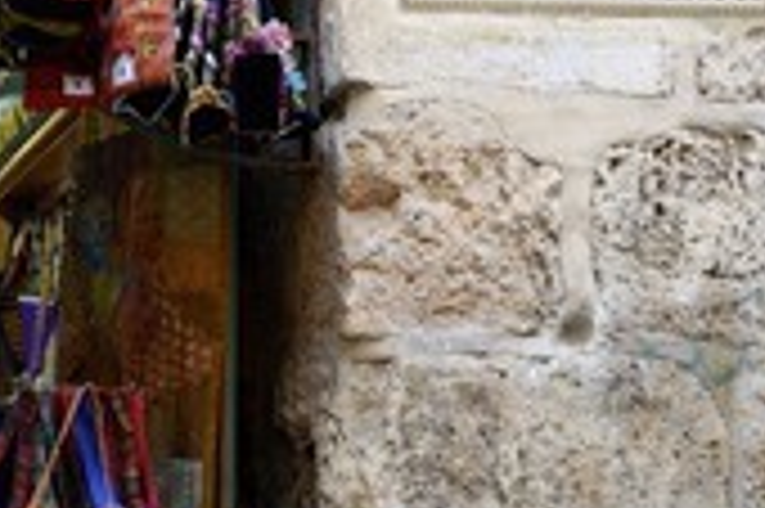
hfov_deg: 23.4
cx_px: -158
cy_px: 414
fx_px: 1677
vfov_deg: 17.1
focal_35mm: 79
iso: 1600
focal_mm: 32
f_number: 5.6
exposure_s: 1/125
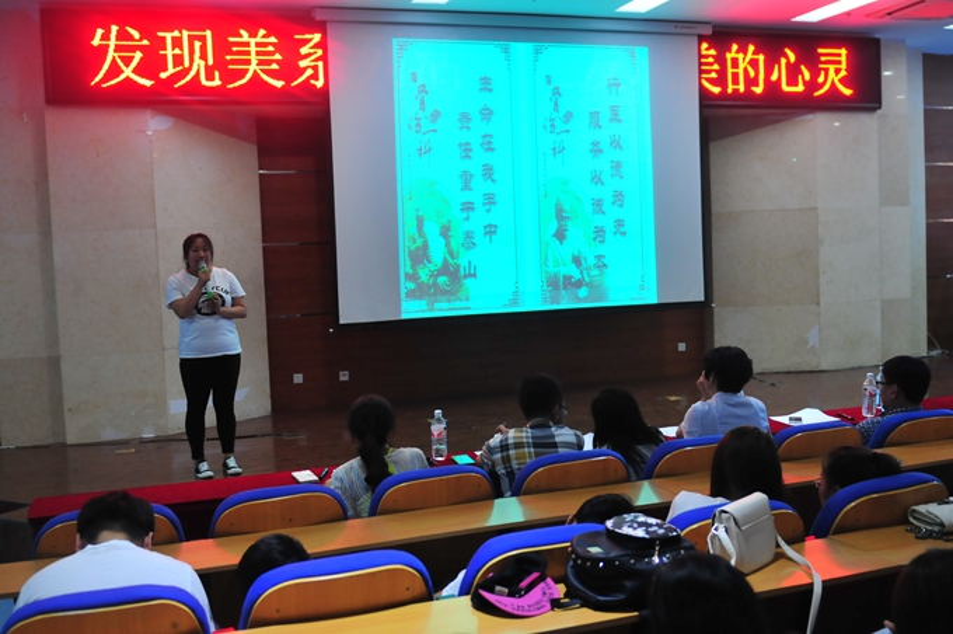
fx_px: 952
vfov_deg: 36.8
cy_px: 317
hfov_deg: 53.2
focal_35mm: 36
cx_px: 476
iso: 800
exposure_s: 1/60
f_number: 2.8
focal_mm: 24
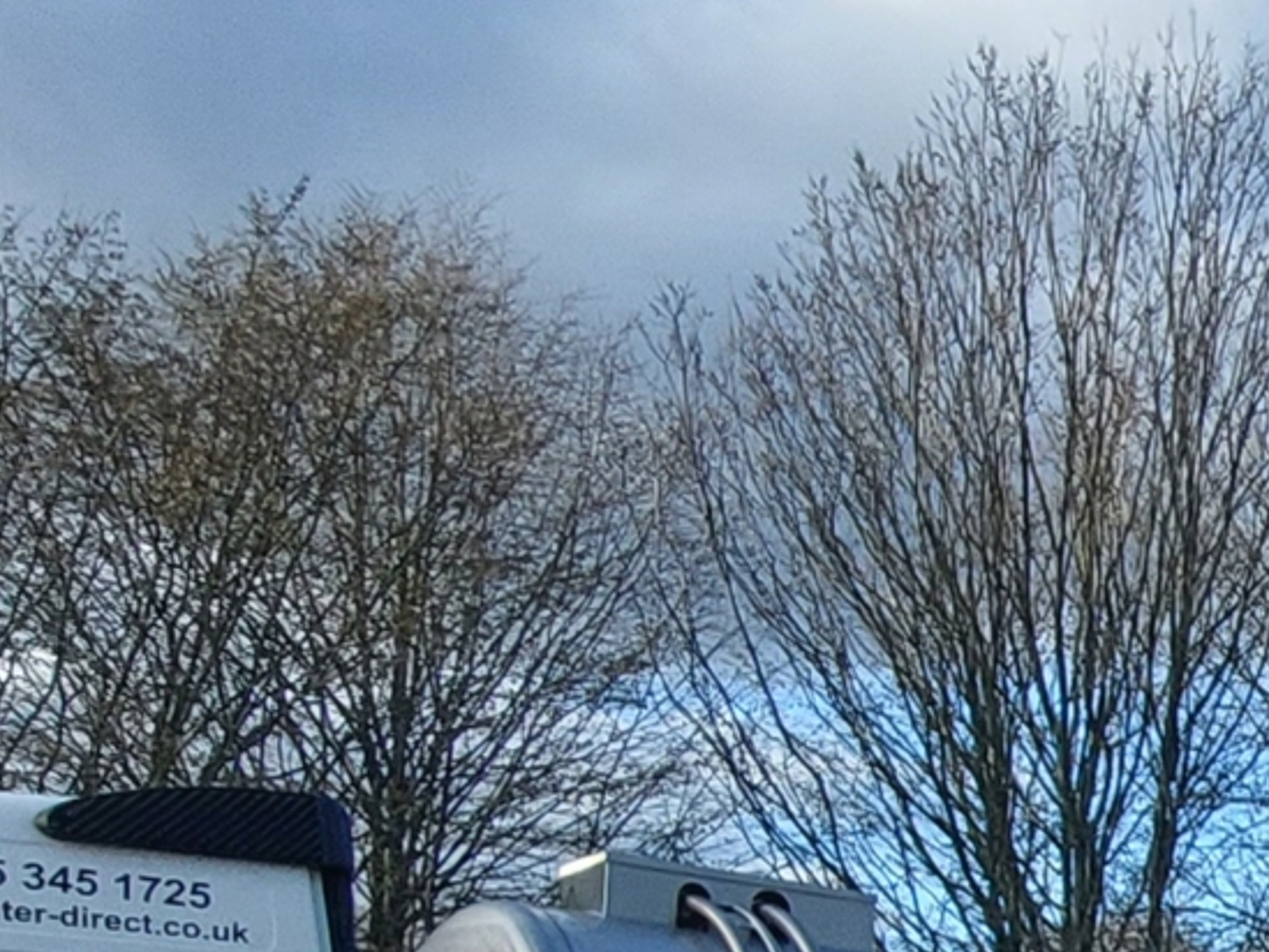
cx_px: 2166
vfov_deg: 19.0
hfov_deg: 20.7
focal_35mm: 71
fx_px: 2603
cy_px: 1271
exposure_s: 1/573
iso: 50
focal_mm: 1.74
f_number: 2.2
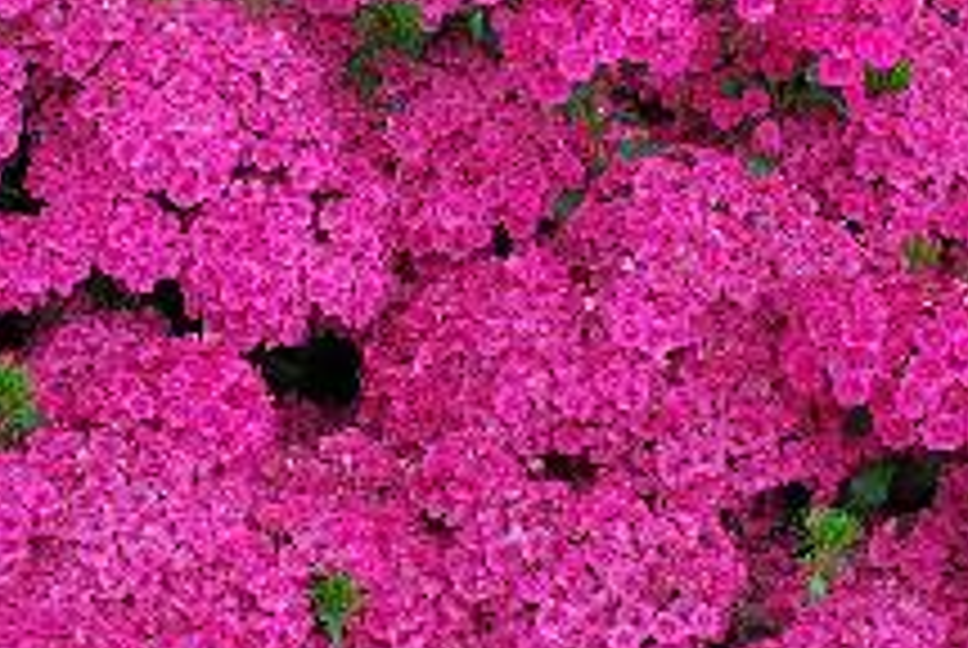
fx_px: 1804
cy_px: 374
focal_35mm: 67
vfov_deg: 20.4
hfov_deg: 30.0
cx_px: 387
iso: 140
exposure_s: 1/60
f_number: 8
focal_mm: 24
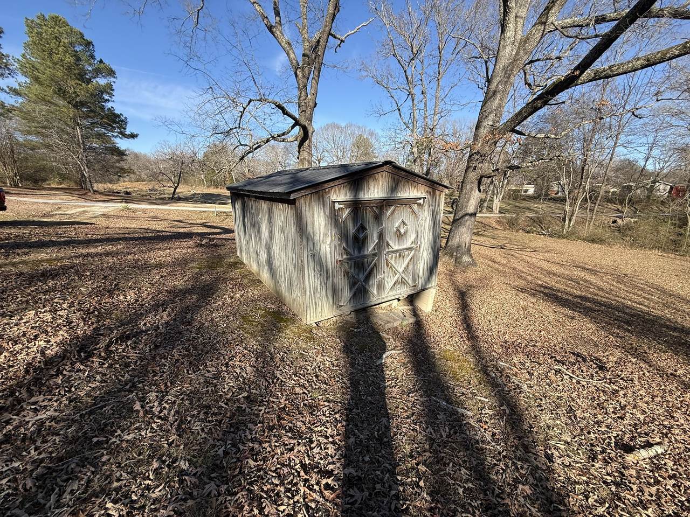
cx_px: 345
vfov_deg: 85.7
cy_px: 258
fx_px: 279
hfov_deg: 102.1
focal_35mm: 14
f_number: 2.2
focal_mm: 2.22
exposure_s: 1/841
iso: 50
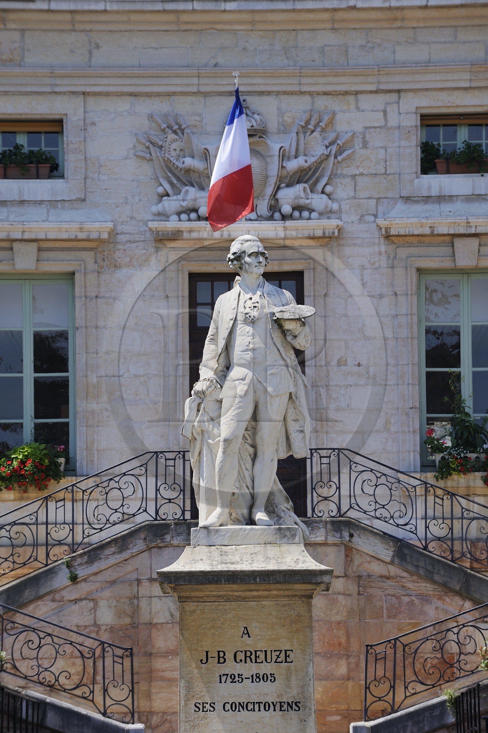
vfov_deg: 10.3
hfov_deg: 6.9
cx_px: 244
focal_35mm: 200
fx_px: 4072
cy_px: 366
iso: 200
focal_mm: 200
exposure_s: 1/400
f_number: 8
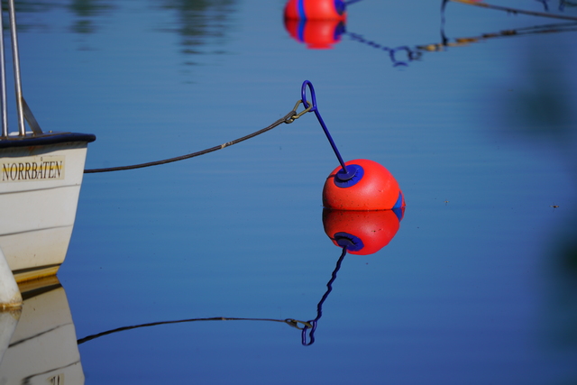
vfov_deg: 4.0
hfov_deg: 6.0
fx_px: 5514
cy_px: 192
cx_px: 288
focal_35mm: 344
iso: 160
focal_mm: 344
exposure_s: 1/1250
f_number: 6.3
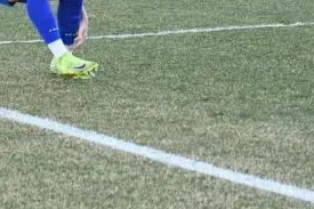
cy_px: -67
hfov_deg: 5.4
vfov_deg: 3.6
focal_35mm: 382
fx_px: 3330
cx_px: -102
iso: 4000
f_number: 5
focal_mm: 92
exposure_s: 1/1250
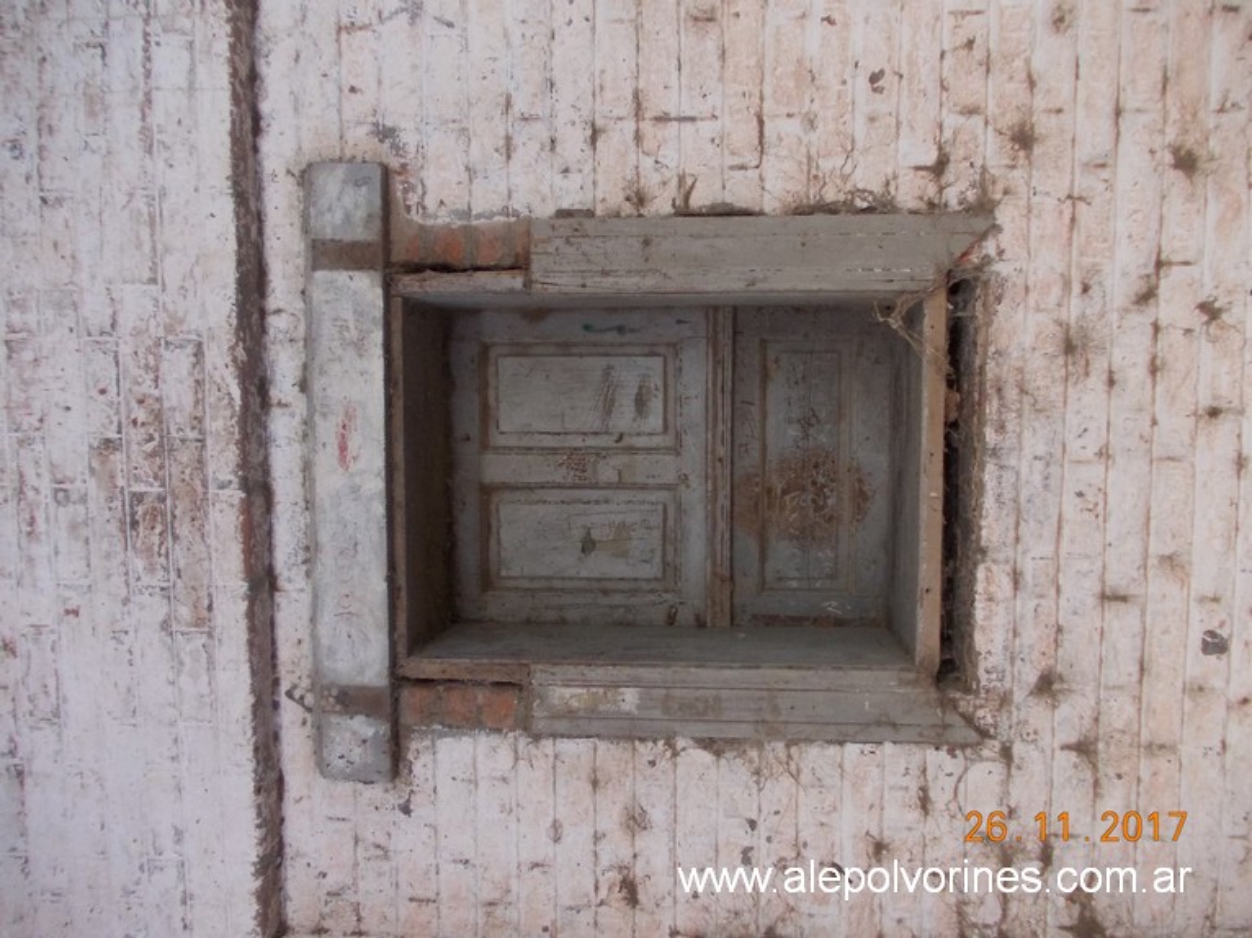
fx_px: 1012
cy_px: 469
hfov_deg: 63.5
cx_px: 626
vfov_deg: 49.7
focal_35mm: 28
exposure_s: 1/250
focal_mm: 4
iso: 180
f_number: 2.7
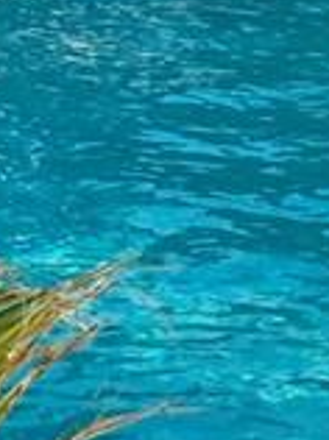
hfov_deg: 7.4
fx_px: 2516
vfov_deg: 9.9
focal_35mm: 198
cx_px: -31
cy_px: -17
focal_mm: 4.25
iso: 32
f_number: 1.8
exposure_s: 1/1838
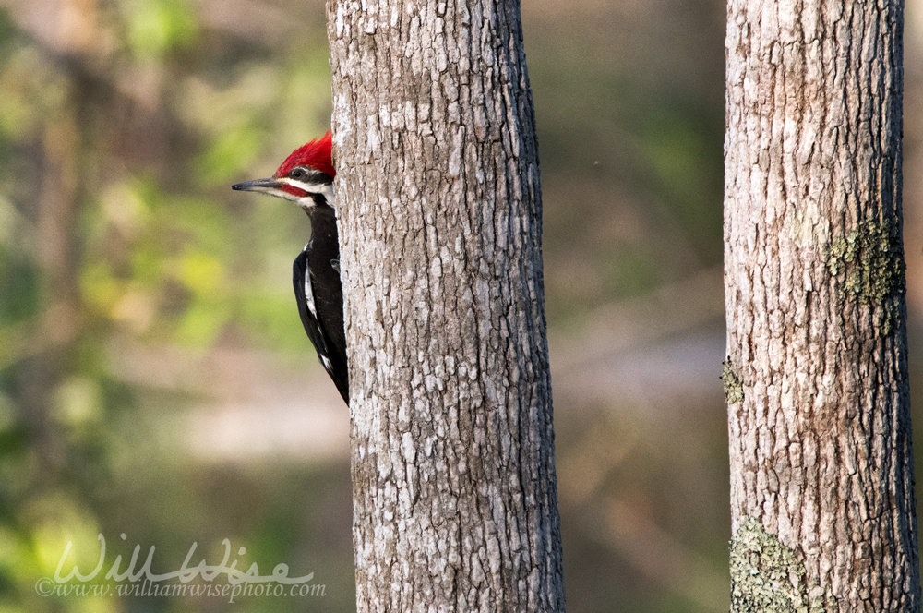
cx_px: 462
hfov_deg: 2.3
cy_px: 306
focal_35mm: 900
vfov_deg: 1.5
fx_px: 23045
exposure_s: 1/1250
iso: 1250
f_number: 6.3
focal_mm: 600
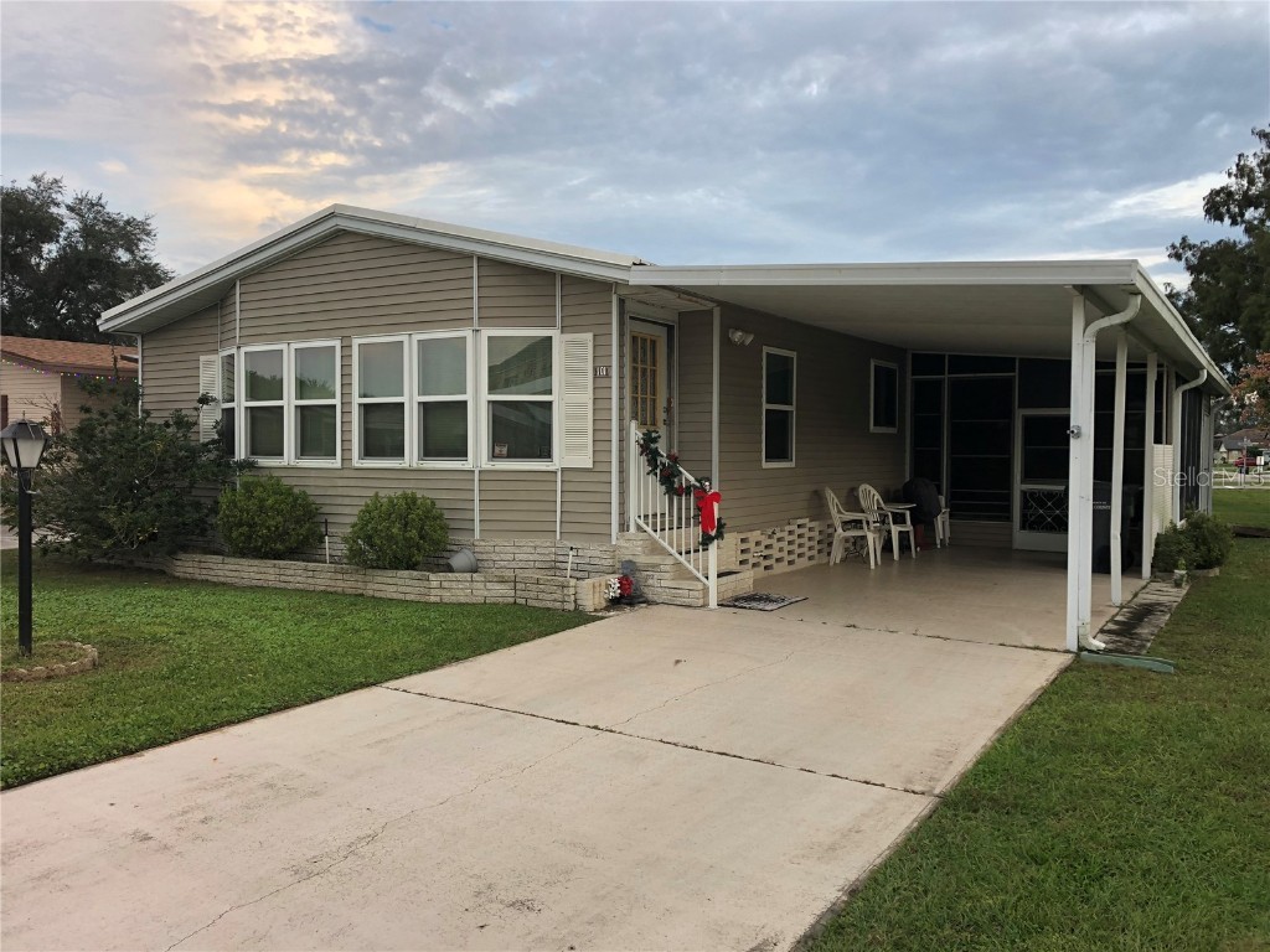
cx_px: 635
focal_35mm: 28
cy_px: 476
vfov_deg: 49.7
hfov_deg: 63.4
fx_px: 1027
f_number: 1.8
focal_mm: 4
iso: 25
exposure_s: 1/120
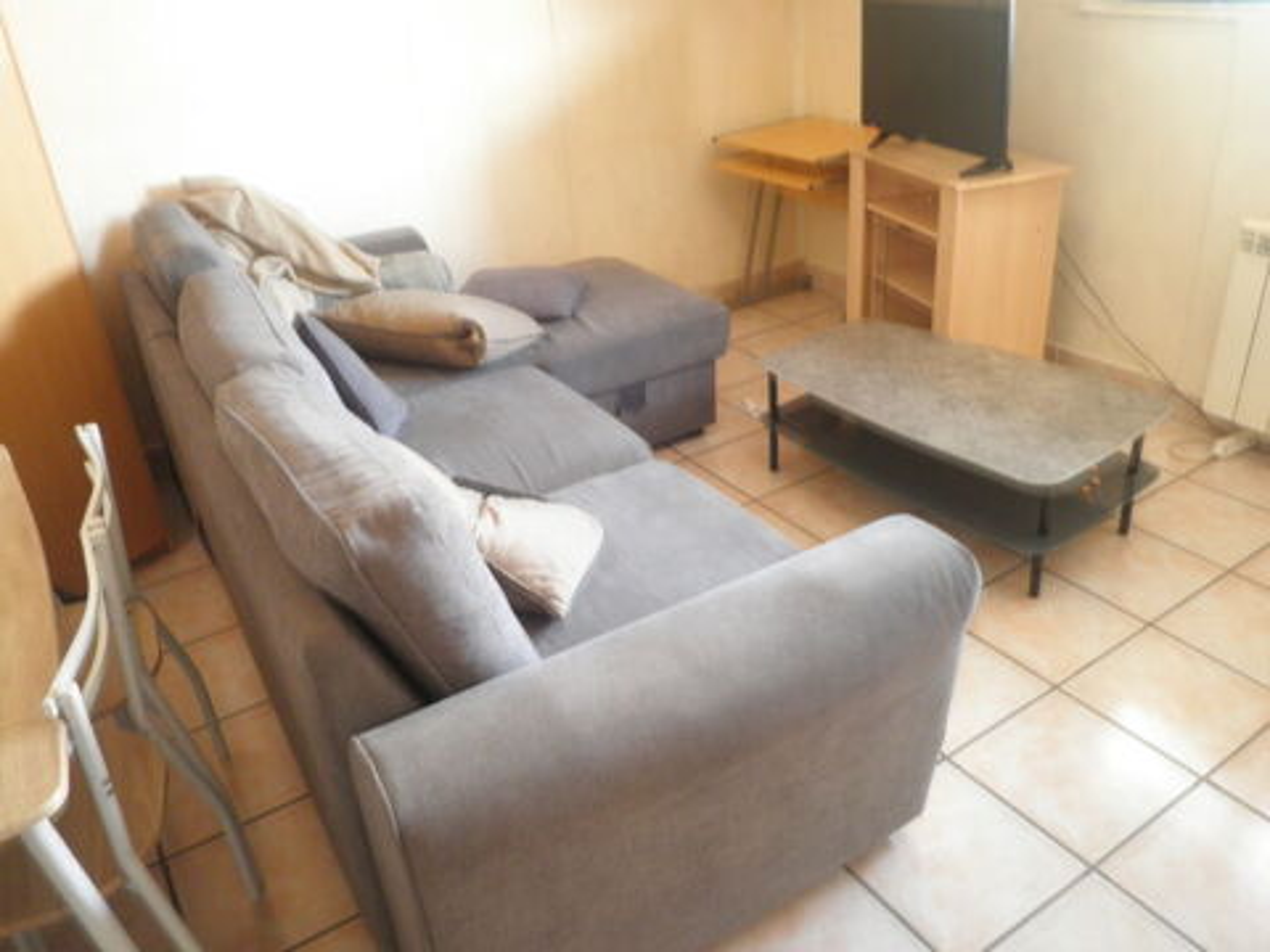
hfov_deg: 67.3
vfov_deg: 53.1
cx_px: 635
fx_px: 954
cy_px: 476
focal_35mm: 26
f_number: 2.8
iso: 200
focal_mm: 4.7
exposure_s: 1/4
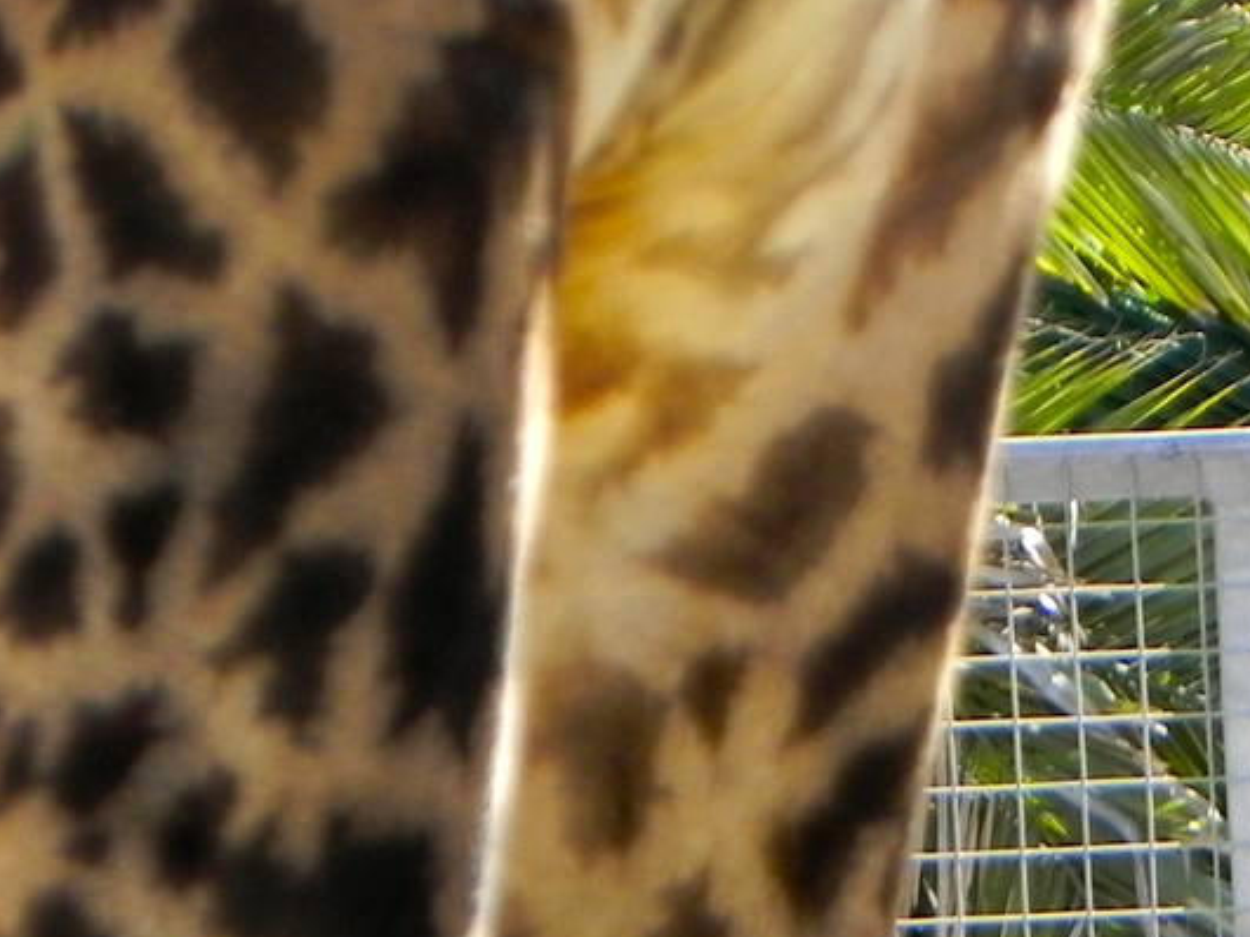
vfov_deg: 1.5
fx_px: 36680
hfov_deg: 2.0
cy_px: 1311
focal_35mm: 1016
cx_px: 1563
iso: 160
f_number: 5
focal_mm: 59.9
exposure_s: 1/111
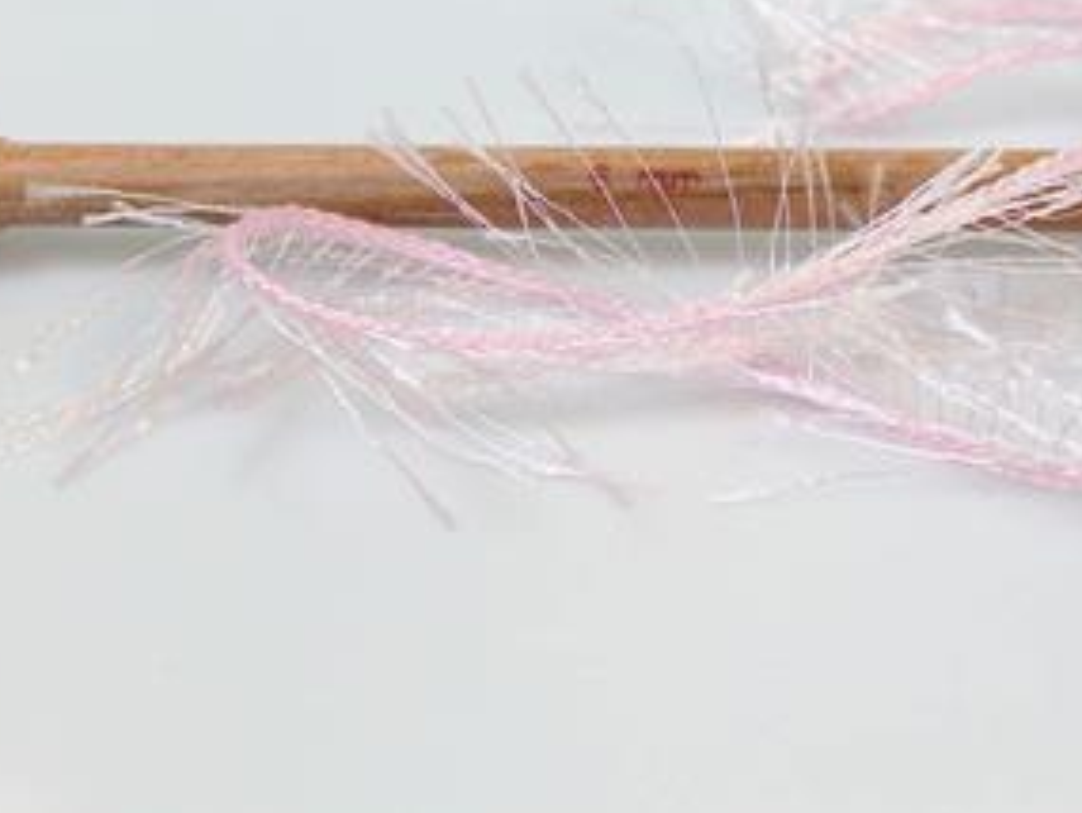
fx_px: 3690
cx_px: 699
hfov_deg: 16.7
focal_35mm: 118
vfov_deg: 12.6
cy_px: 283
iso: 200
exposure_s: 1/41.9
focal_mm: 17.25
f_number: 2.9
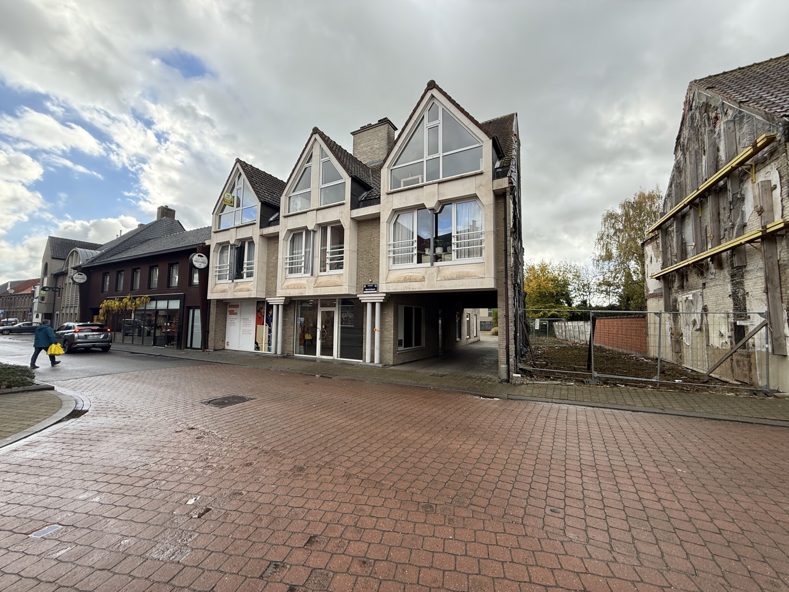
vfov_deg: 85.7
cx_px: 394
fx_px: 319
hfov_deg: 102.1
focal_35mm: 14
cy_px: 296
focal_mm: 2.22
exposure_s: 1/400
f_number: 2.2
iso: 64
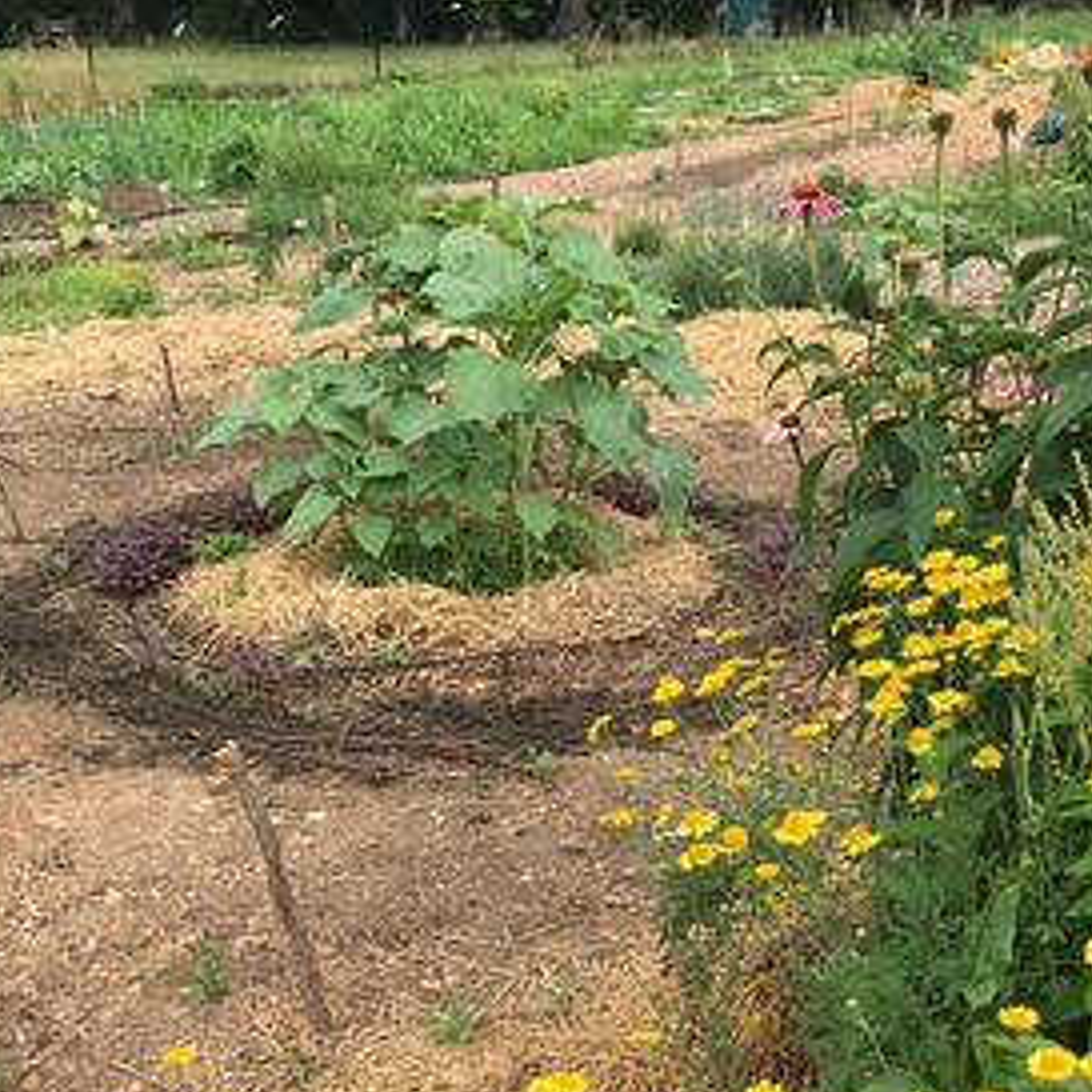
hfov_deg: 34.0
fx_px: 1785
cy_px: 898
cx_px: 584
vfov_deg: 32.9
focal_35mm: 50
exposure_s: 1/769
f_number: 2.2
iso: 25
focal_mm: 4.15
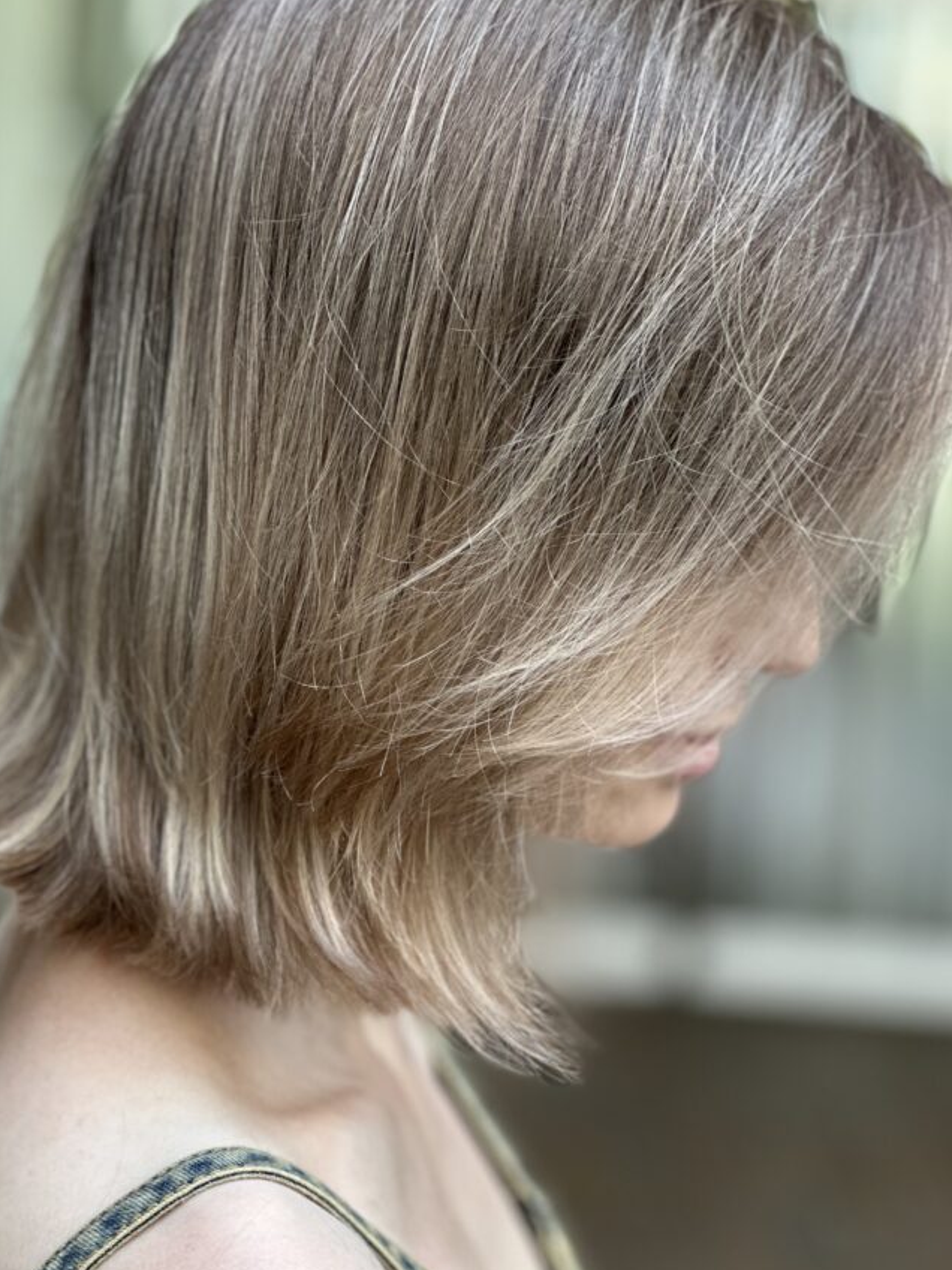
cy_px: 632
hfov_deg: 15.9
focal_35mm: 93
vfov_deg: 21.1
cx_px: 427
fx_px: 3410
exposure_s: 1/100
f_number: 2.8
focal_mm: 9
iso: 125
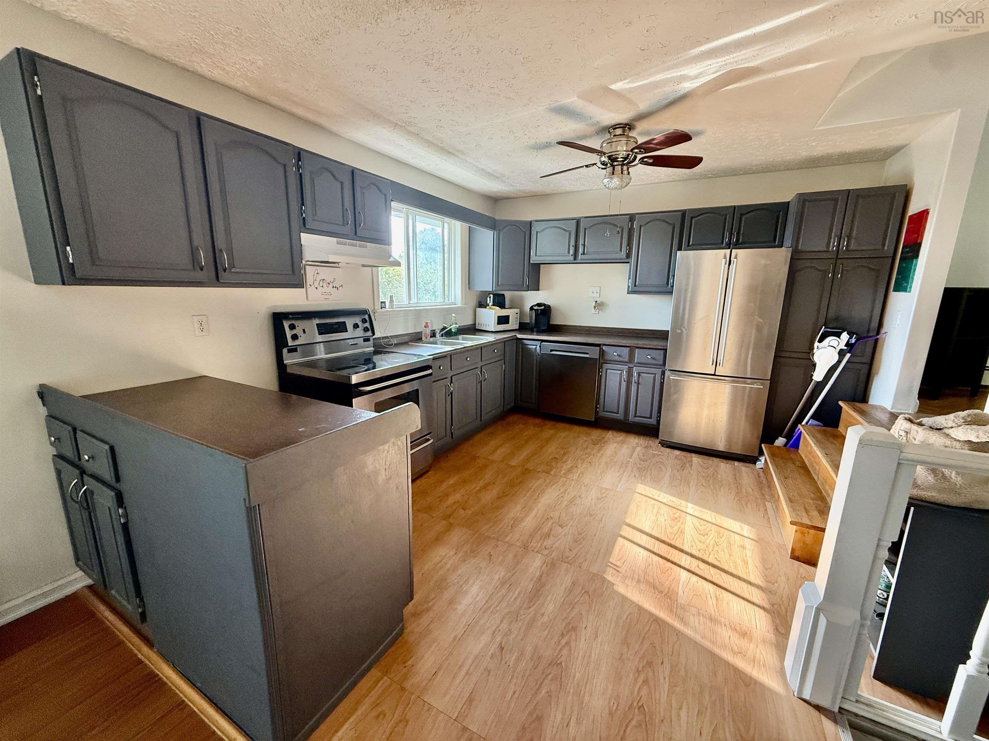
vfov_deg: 85.7
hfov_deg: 102.1
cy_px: 370
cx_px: 494
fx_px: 400
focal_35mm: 14
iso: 250
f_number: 2.2
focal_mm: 2.22
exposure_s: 1/99
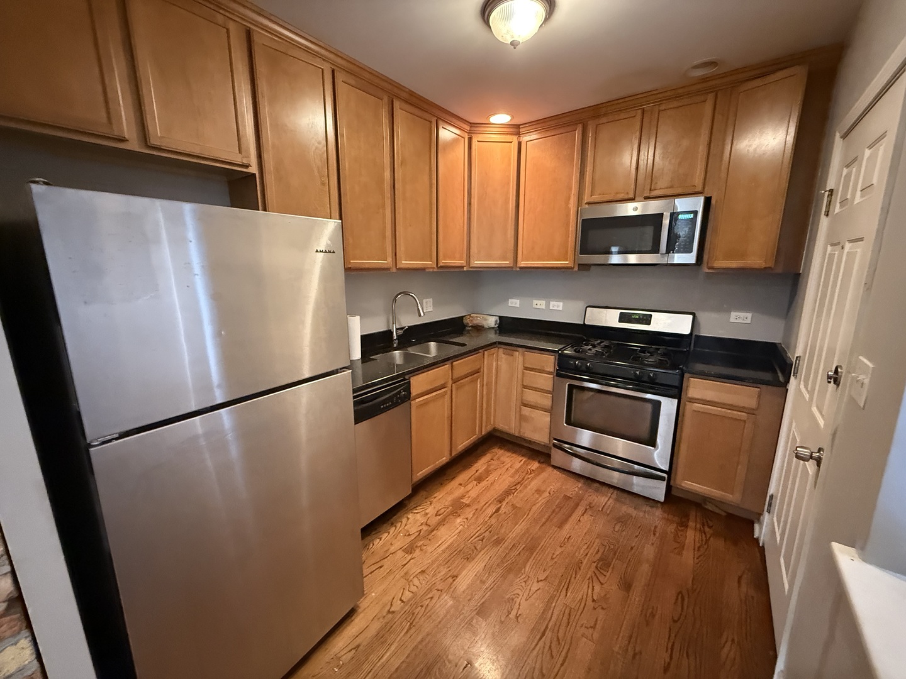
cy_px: 340
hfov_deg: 102.1
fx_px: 366
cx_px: 453
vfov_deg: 85.7
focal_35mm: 14
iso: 1250
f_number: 2.2
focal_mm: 2.22
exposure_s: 1/40
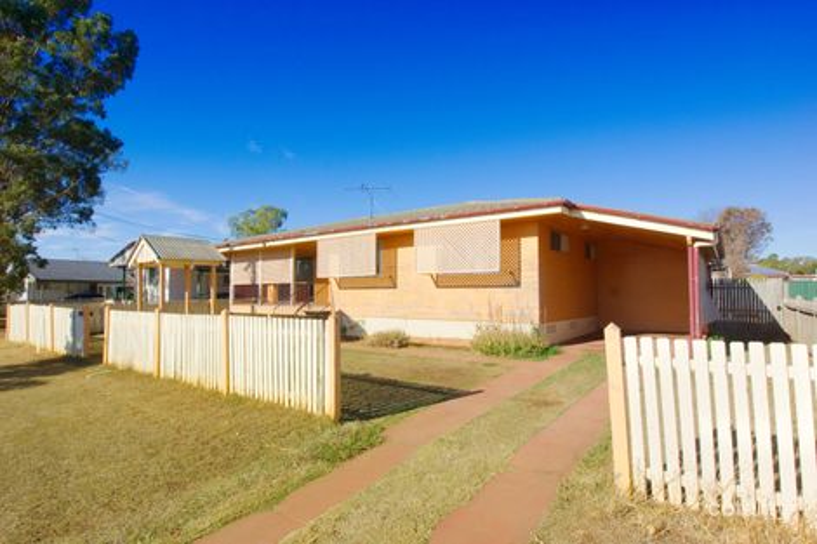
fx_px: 408
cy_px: 272
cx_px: 408
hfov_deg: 90.0
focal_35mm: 18
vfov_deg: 67.3
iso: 160
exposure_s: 1/200
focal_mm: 12
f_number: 11
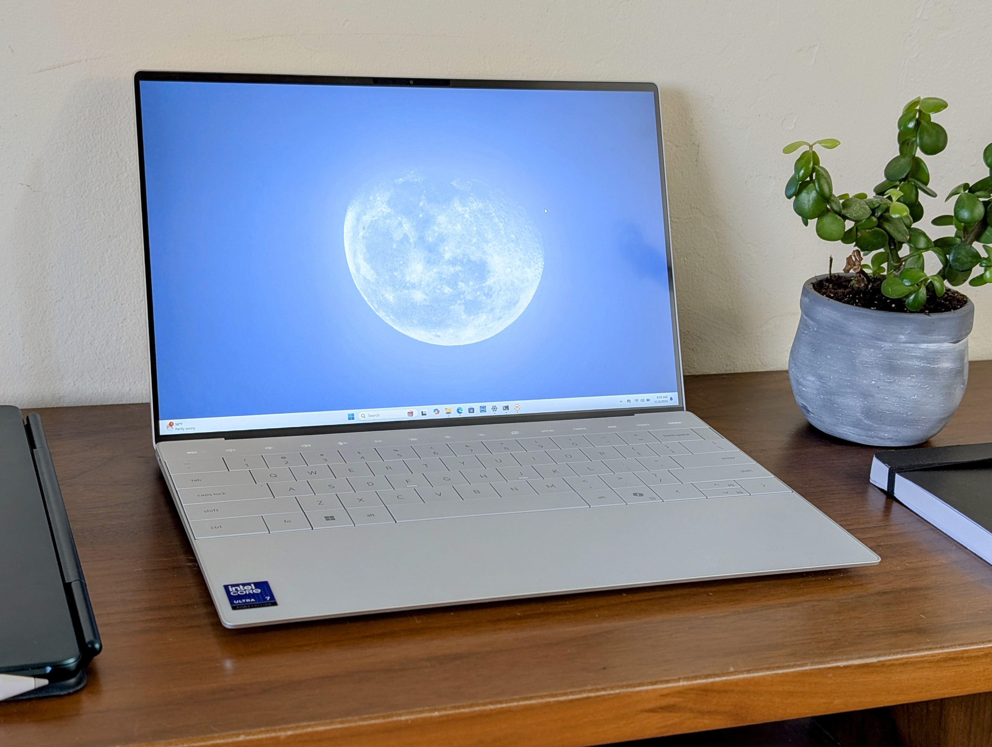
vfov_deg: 29.7
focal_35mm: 49
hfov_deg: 38.9
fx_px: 1406
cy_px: 374
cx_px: 496
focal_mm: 6.9
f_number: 1.68
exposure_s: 1/30
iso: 26
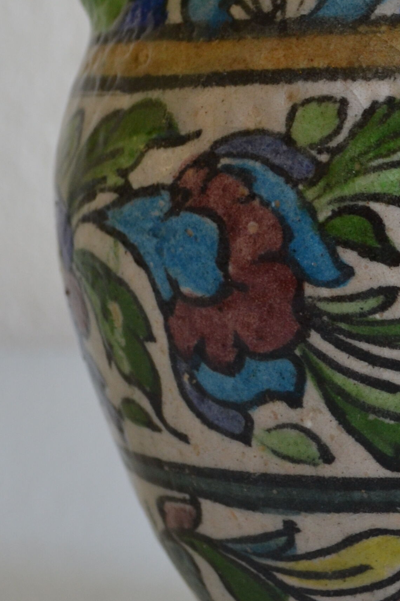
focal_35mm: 146
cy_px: 145
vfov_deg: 14.0
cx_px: 439
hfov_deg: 9.3
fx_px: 2433
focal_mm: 36
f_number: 5
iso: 400
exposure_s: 1/25
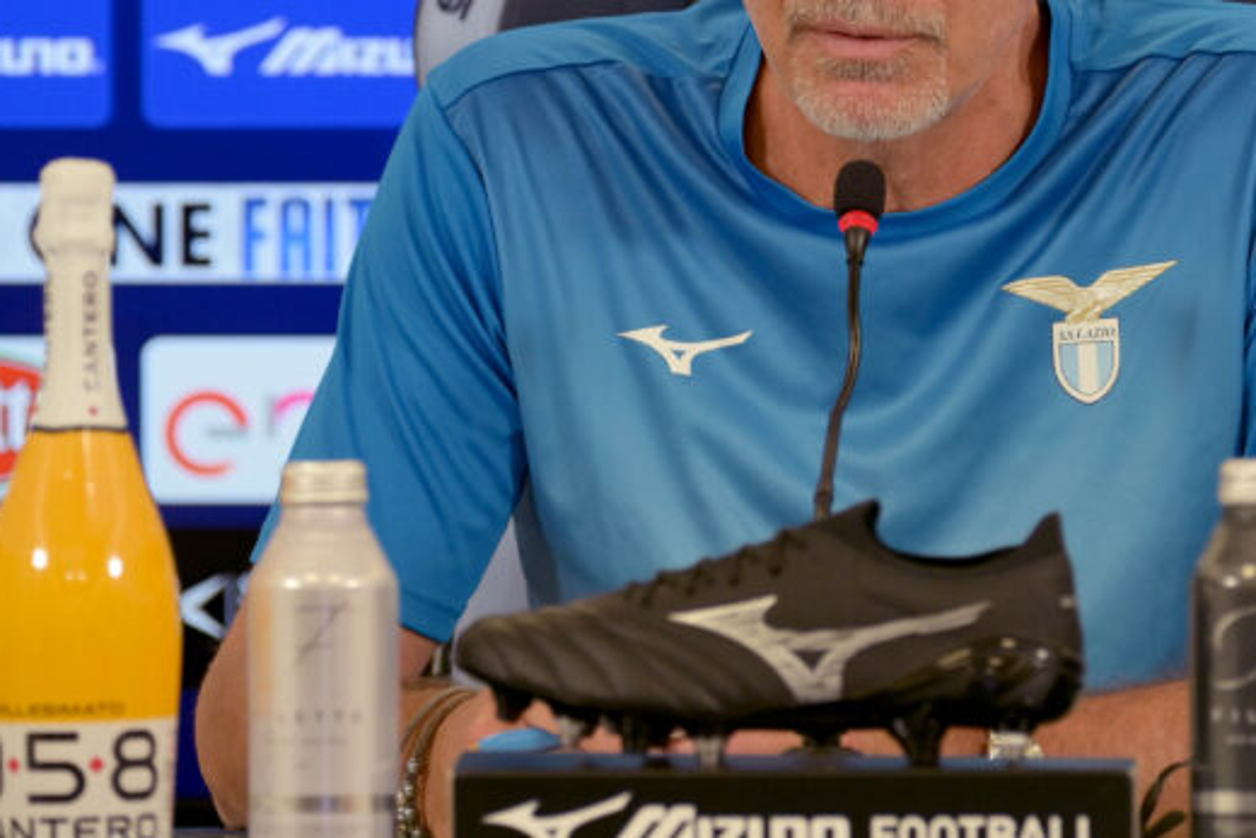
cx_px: 758
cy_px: 149
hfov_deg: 4.0
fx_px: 17867
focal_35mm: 512
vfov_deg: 2.7
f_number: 4.5
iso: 1000
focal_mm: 260
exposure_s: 1/200
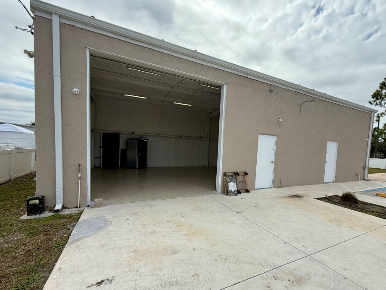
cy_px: 158
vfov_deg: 77.9
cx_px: 213
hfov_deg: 94.2
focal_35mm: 16
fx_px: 178
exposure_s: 1/1399
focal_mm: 2.22
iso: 50
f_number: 2.2
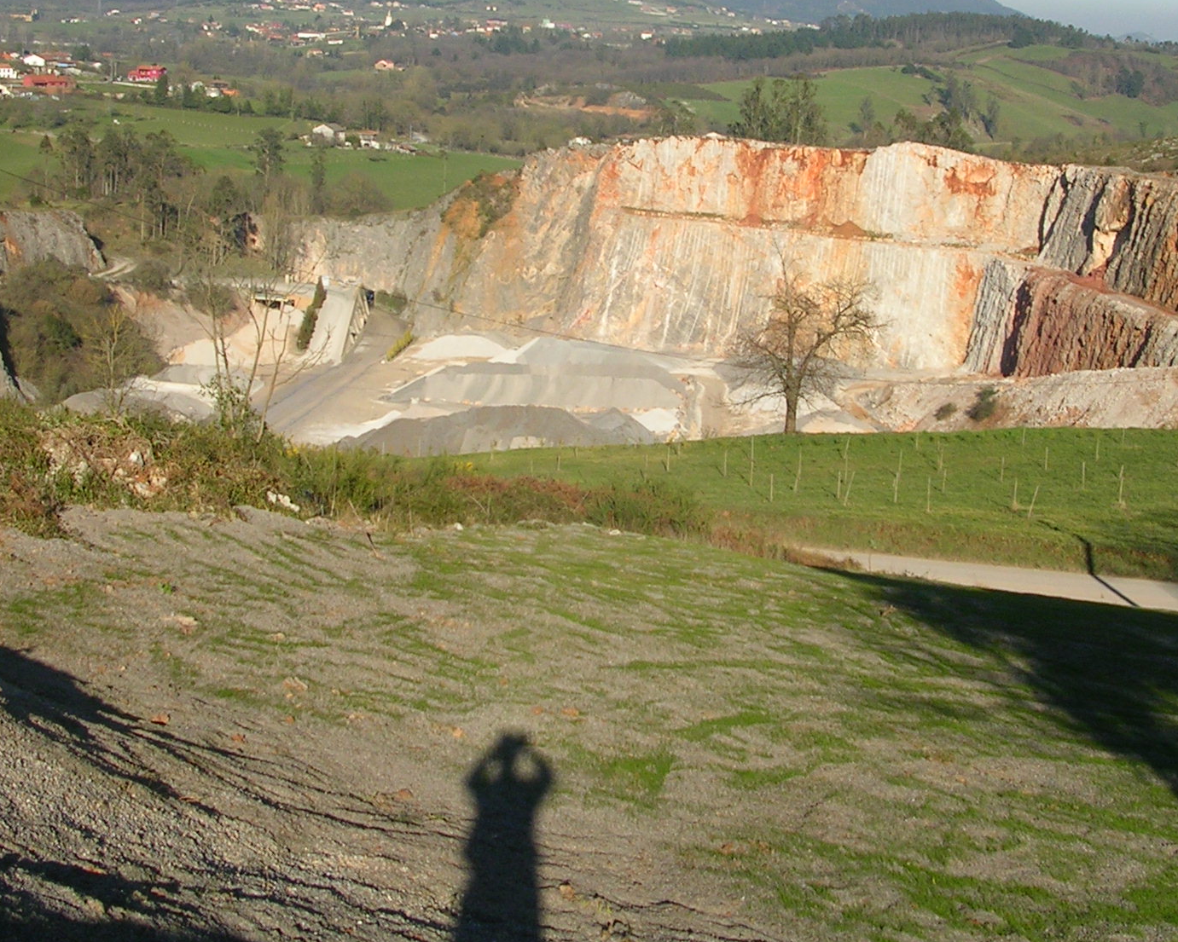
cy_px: 310
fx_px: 1918
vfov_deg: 27.4
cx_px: 663
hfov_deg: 34.1
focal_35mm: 55
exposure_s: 1/310
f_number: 5.6
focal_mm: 5.8
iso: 50
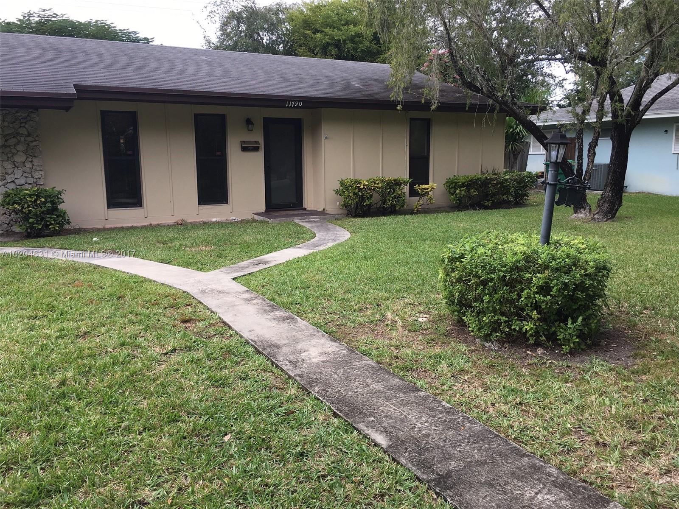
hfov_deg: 61.7
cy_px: 254
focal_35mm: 29
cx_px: 340
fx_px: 569
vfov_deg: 48.2
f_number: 2.2
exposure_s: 1/232
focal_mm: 4.15
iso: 25
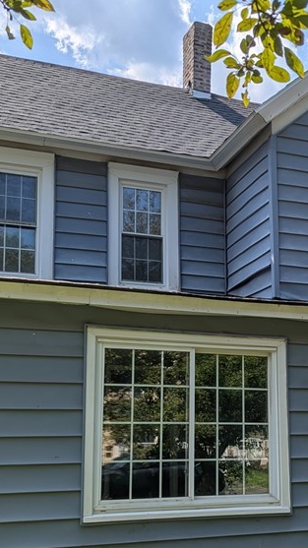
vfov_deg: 42.6
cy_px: 345
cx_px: 248
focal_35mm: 48
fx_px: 697
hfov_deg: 24.5
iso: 46
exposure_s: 1/2632
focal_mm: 6.81
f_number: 1.85
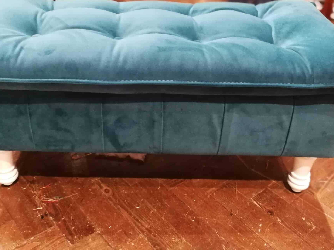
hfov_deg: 46.8
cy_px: 86
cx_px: 163
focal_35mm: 40
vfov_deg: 35.6
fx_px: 386
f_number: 4
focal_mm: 3.95
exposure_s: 1/16.7
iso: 800
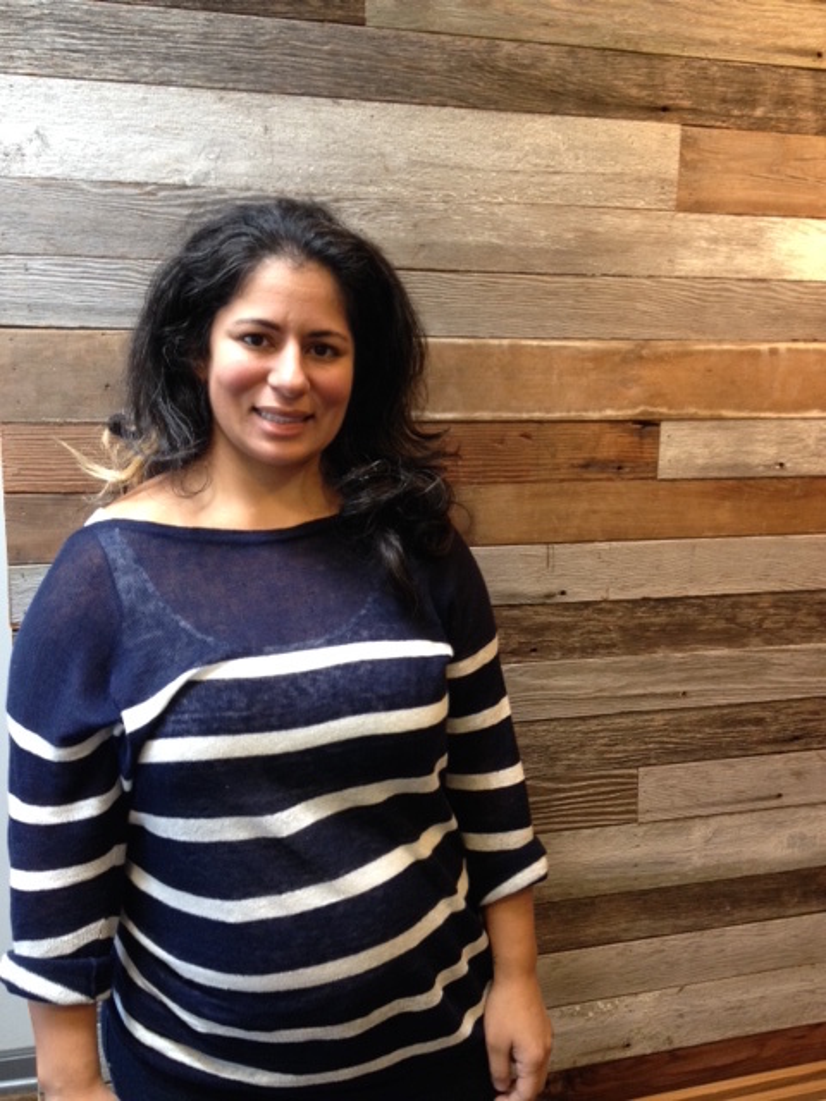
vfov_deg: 52.6
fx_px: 1114
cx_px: 413
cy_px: 550
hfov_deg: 40.7
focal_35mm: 35
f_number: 2.4
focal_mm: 4.28
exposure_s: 1/20
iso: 160
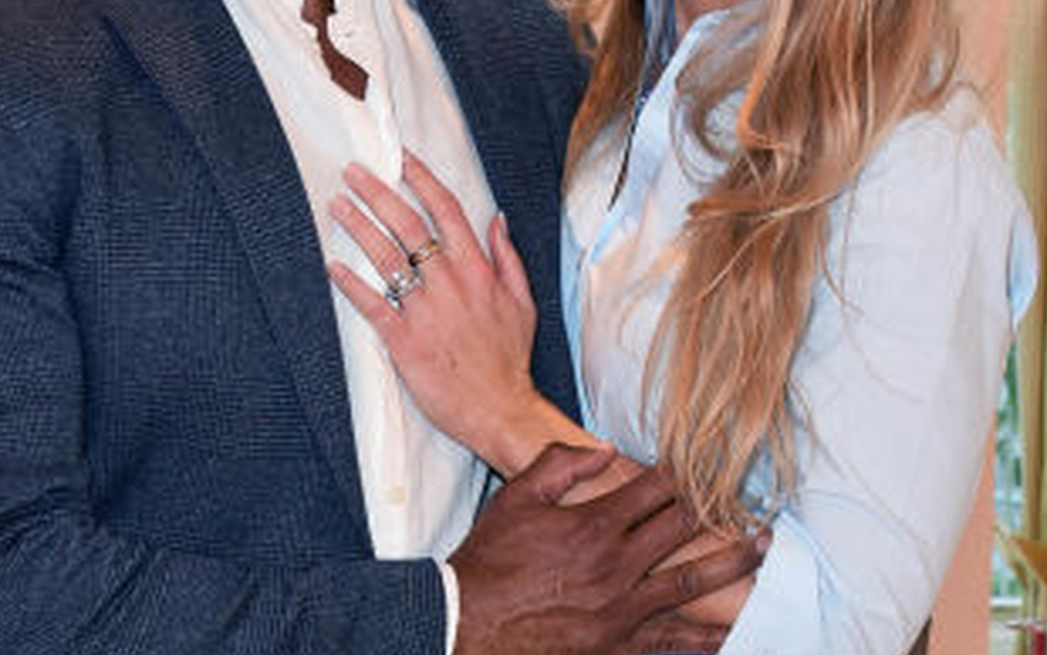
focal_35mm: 101
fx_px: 2883
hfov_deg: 20.6
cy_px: 972
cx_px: 453
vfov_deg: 12.4
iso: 800
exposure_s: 1/200
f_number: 5
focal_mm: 30
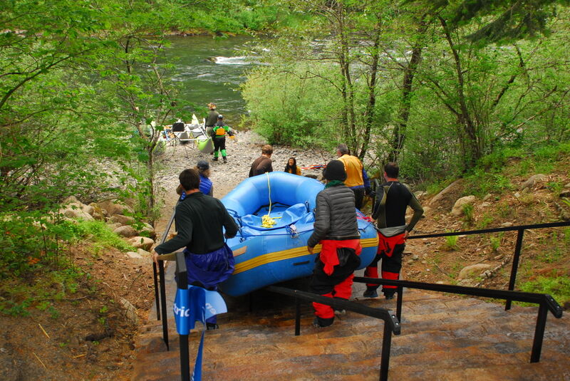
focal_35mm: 39
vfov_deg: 34.3
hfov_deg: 49.5
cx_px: 285
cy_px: 190
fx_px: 618
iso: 320
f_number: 4.5
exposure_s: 1/80
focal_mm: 26
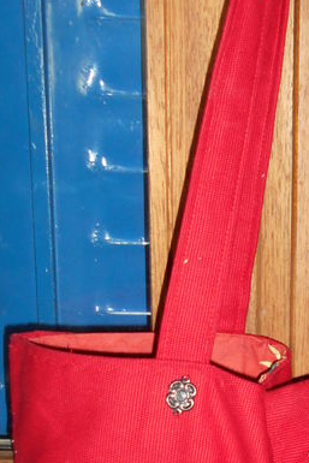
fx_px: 1042
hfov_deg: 16.2
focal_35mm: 81
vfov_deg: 24.8
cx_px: 362
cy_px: 339
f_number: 3.4
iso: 200
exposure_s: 1/25
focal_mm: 5.1
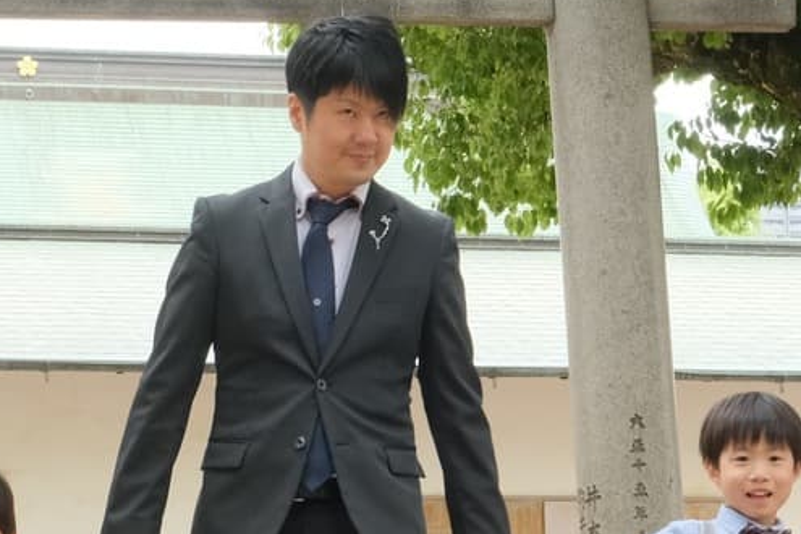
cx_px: 311
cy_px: 314
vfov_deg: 8.7
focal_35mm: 157
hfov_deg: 13.1
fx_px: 3493
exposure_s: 1/100
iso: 1600
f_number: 10
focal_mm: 35.8
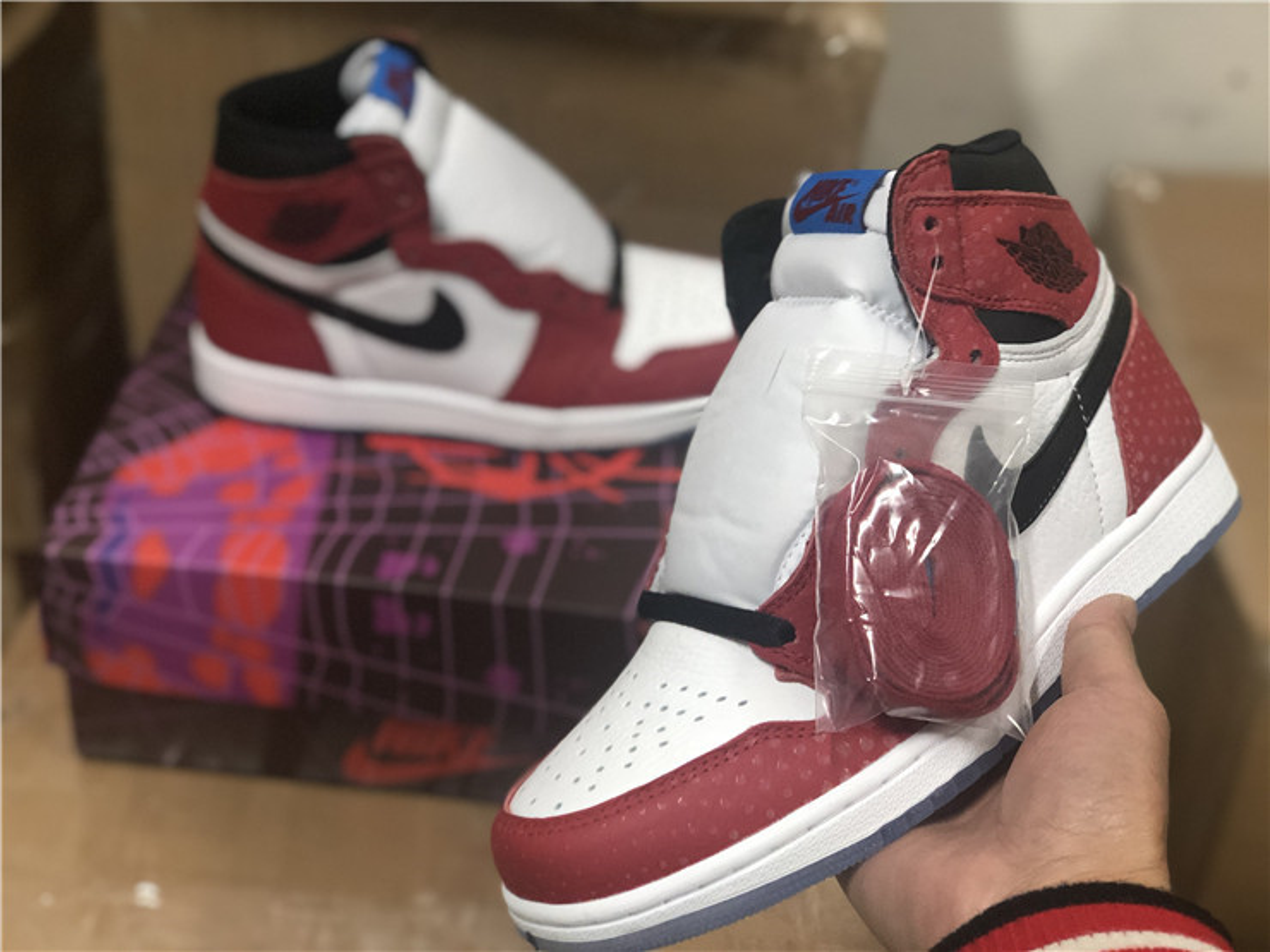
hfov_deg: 36.8
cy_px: 476
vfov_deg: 28.0
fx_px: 1908
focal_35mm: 52
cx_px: 635
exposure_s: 1/50
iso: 640
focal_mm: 6
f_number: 2.4
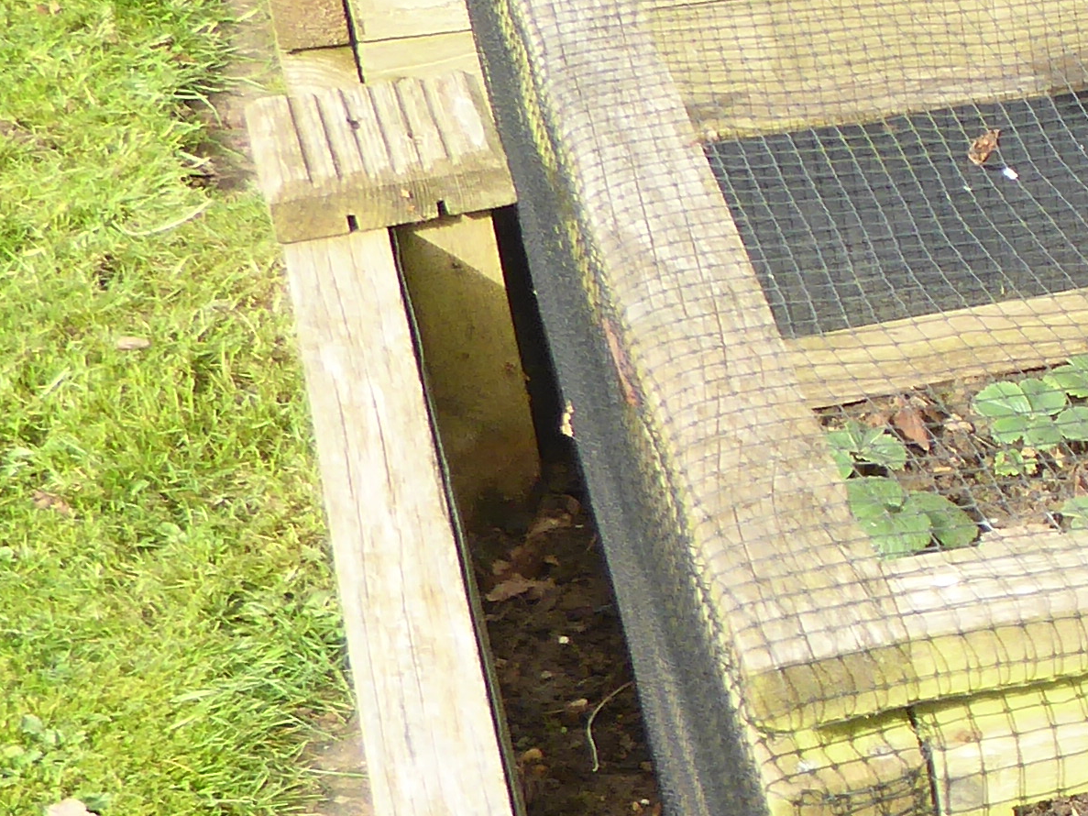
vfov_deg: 14.8
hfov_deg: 17.0
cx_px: 1852
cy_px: 717
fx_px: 3111
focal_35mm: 99
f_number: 3.3
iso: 100
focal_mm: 4.3
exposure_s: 1/200
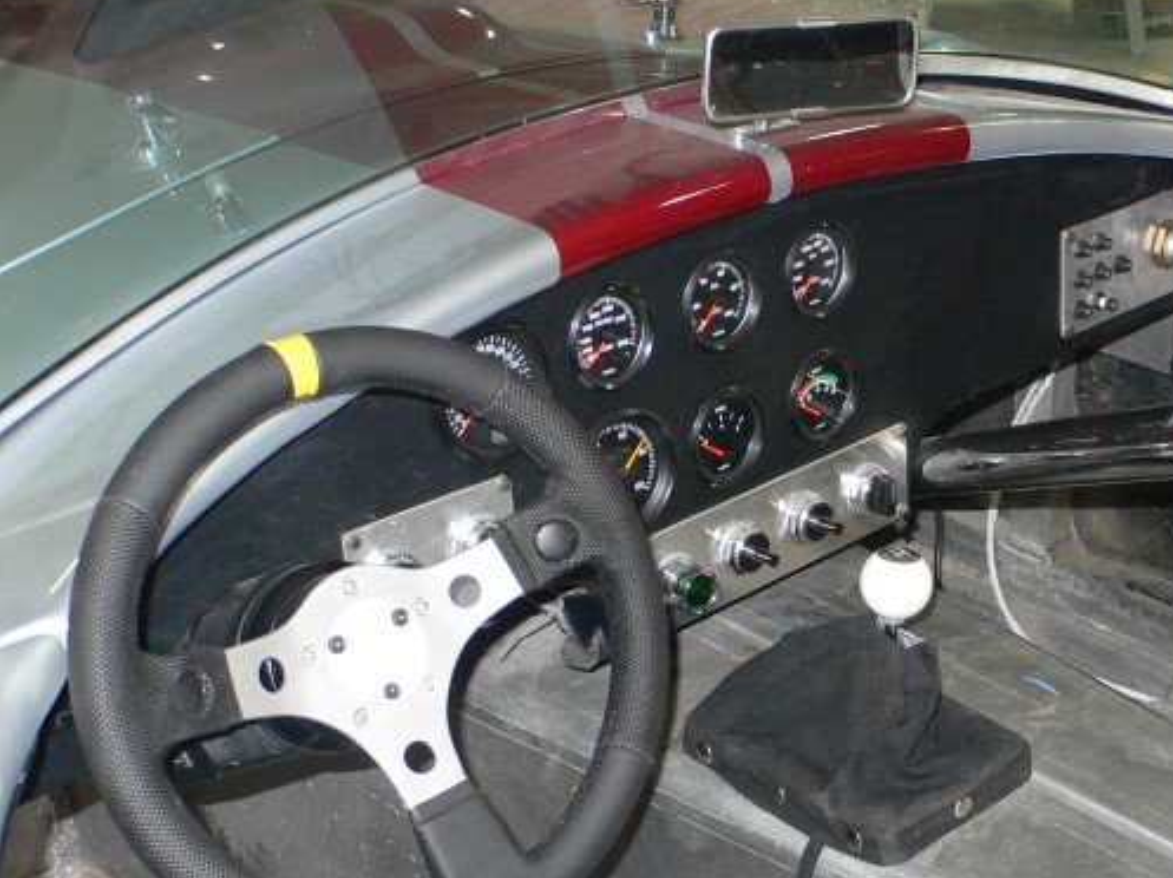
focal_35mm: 58
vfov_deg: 25.1
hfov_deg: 33.0
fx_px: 1964
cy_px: 540
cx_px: 753
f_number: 2.8
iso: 160
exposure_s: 1/30
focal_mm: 6.7
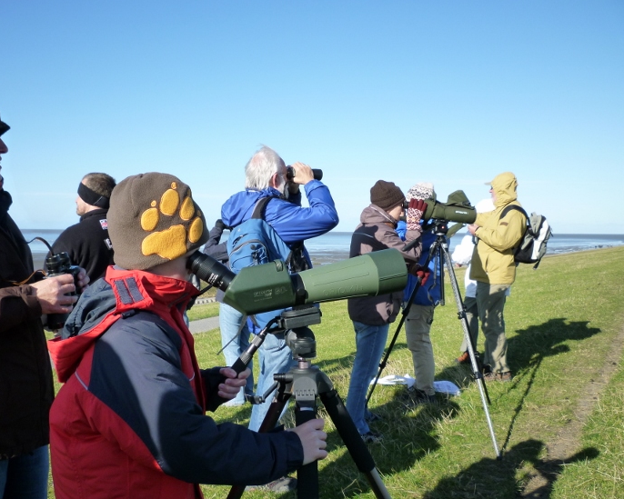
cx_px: 282
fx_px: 610
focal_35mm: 33
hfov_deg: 54.1
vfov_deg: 44.5
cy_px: 272
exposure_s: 1/500
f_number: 3.5
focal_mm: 5.2
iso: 125
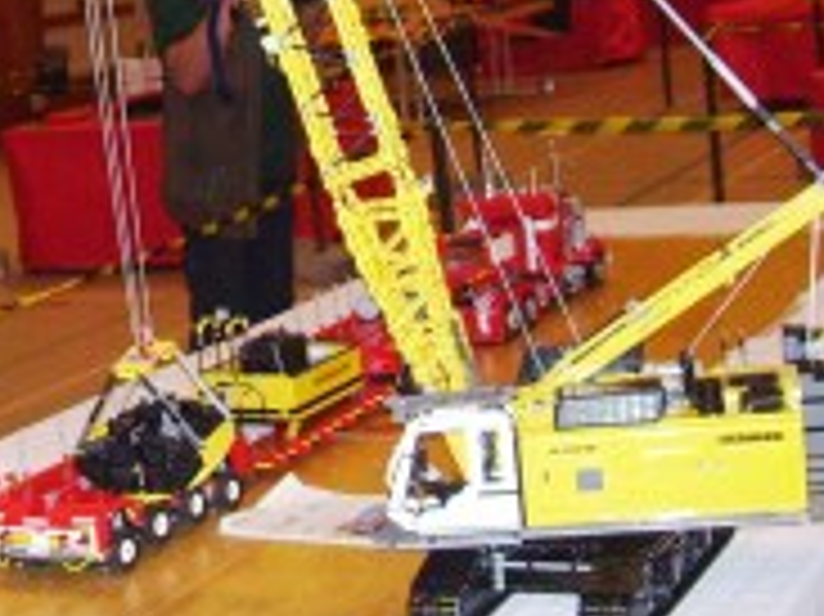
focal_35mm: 88
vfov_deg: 16.6
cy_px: 130
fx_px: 2093
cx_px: 50
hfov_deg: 21.7
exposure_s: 1/60
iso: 200
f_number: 2.7
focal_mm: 6
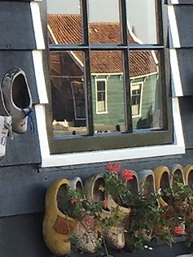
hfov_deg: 6.6
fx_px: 1635
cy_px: 133
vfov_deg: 9.0
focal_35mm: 220
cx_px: -156
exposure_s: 1/134
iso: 32
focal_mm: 4.15
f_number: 2.2
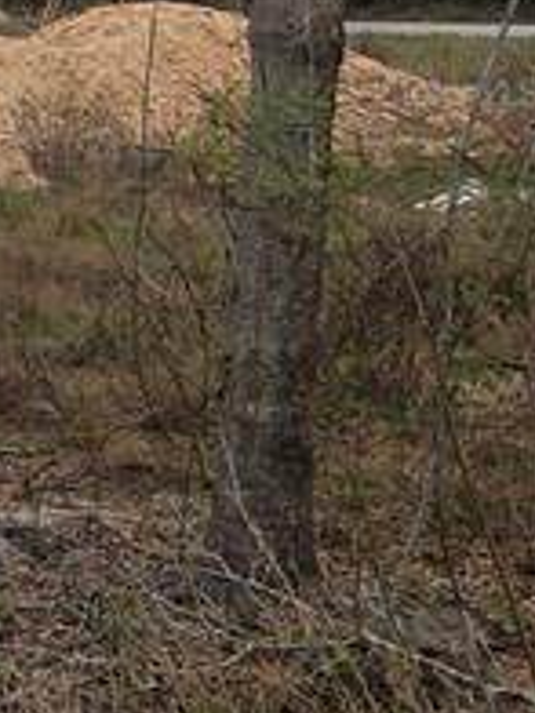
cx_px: -502
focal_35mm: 90
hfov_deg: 14.1
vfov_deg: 21.4
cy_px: 91
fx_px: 1855
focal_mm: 5.4
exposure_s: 1/2265
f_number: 1.8
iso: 80
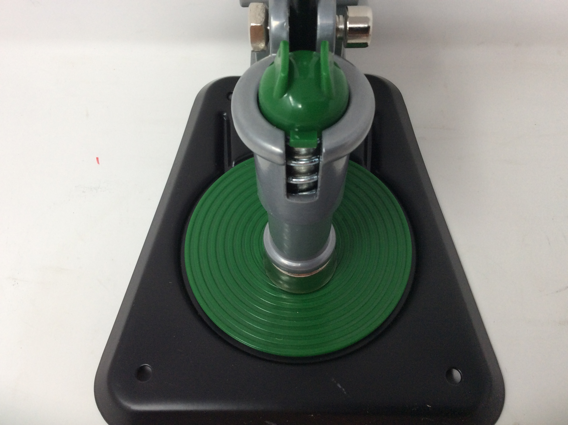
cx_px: 284
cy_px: 212
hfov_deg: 56.9
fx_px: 524
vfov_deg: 44.1
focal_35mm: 32
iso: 40
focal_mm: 3.3
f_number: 2.4
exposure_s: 1/60
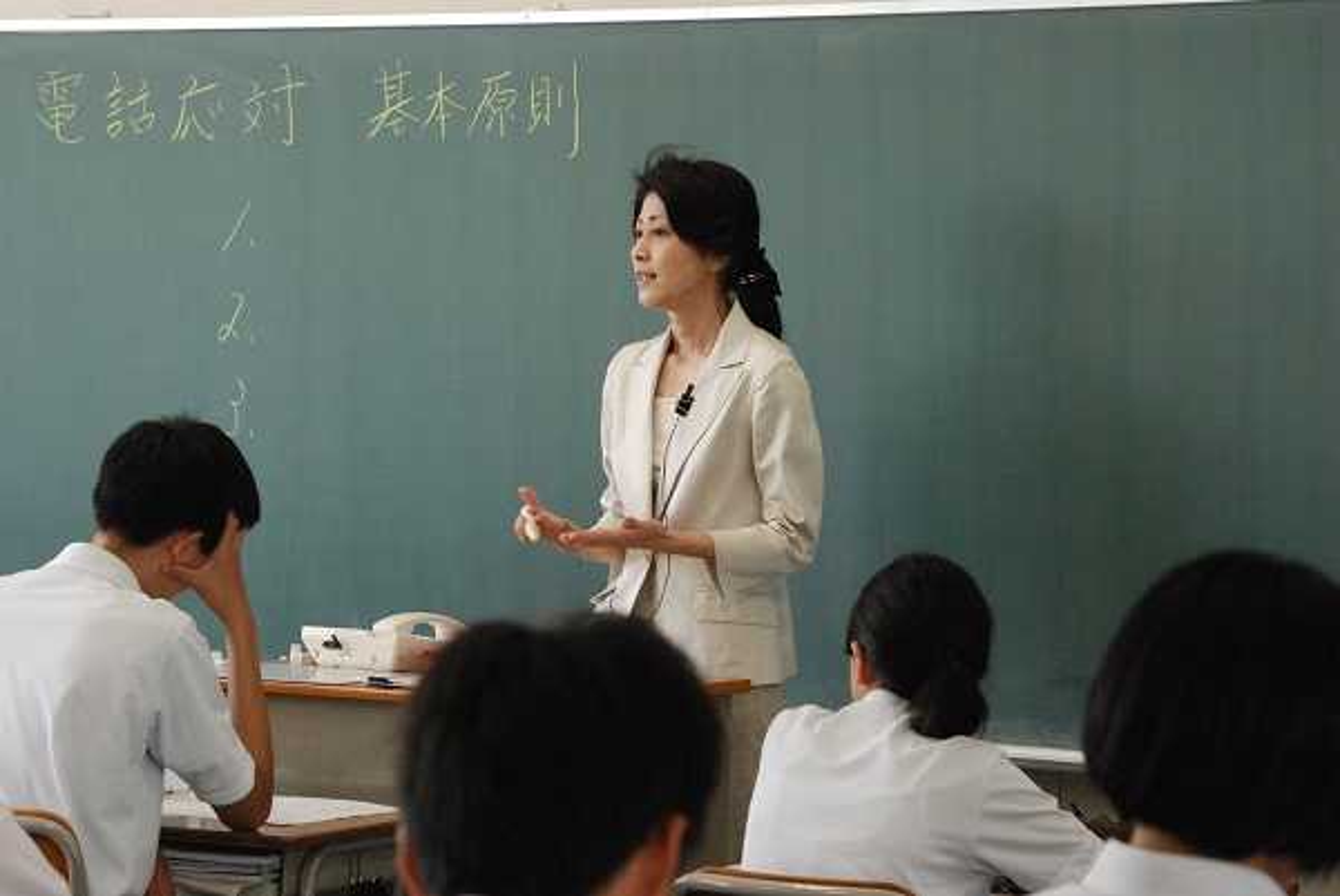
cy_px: 448
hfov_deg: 14.9
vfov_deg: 10.0
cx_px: 670
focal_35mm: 138
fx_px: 5140
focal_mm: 92
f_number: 5.6
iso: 1600
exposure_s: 1/200
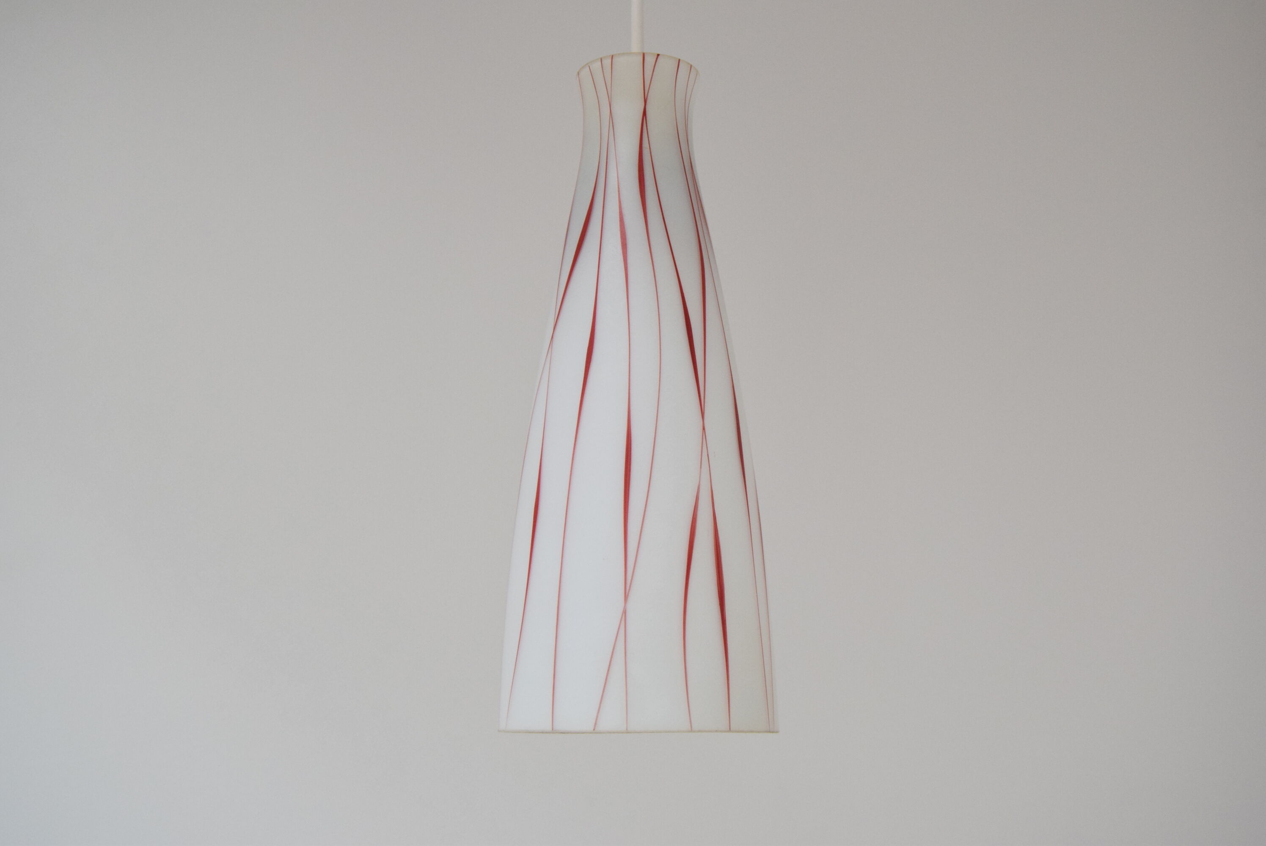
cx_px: 633
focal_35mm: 48
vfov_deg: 28.1
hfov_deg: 41.1
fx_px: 1689
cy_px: 423
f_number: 5.6
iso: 1600
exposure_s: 1/125
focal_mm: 32
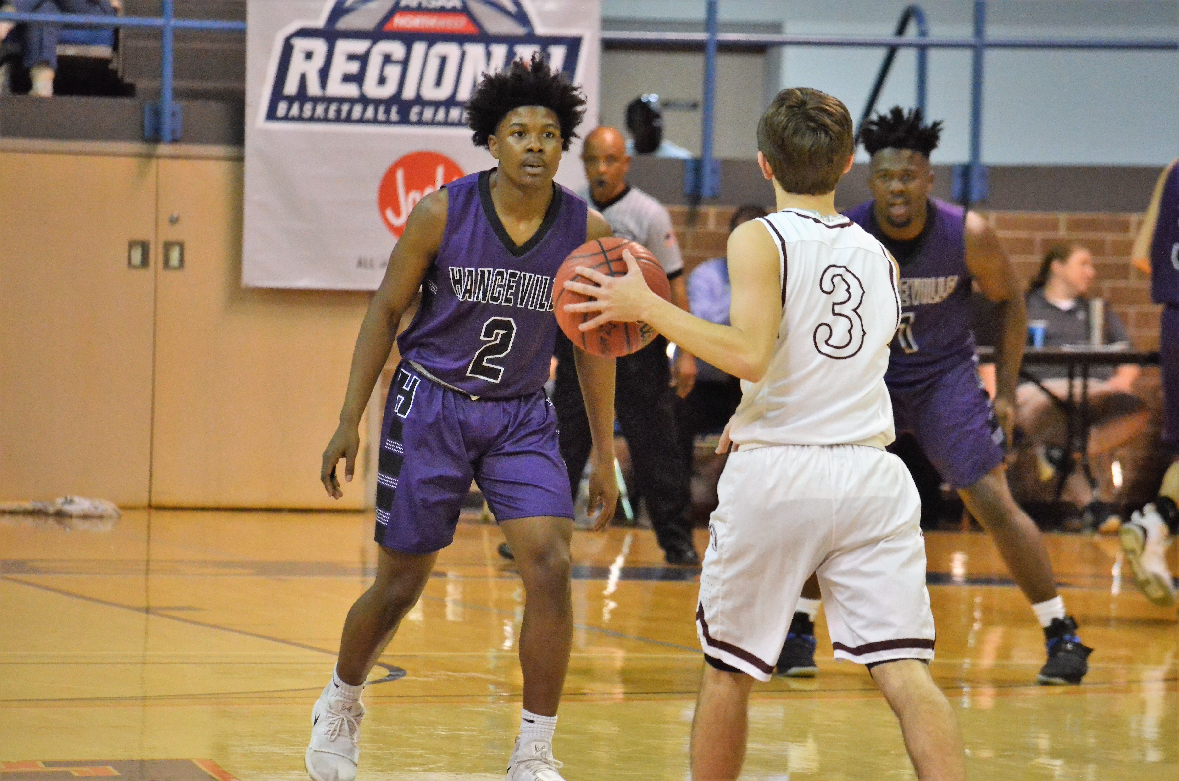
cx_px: 590
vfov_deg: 4.6
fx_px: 9805
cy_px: 390
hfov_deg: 6.9
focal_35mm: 300
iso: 5000
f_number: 5.6
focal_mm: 200
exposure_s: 1/800
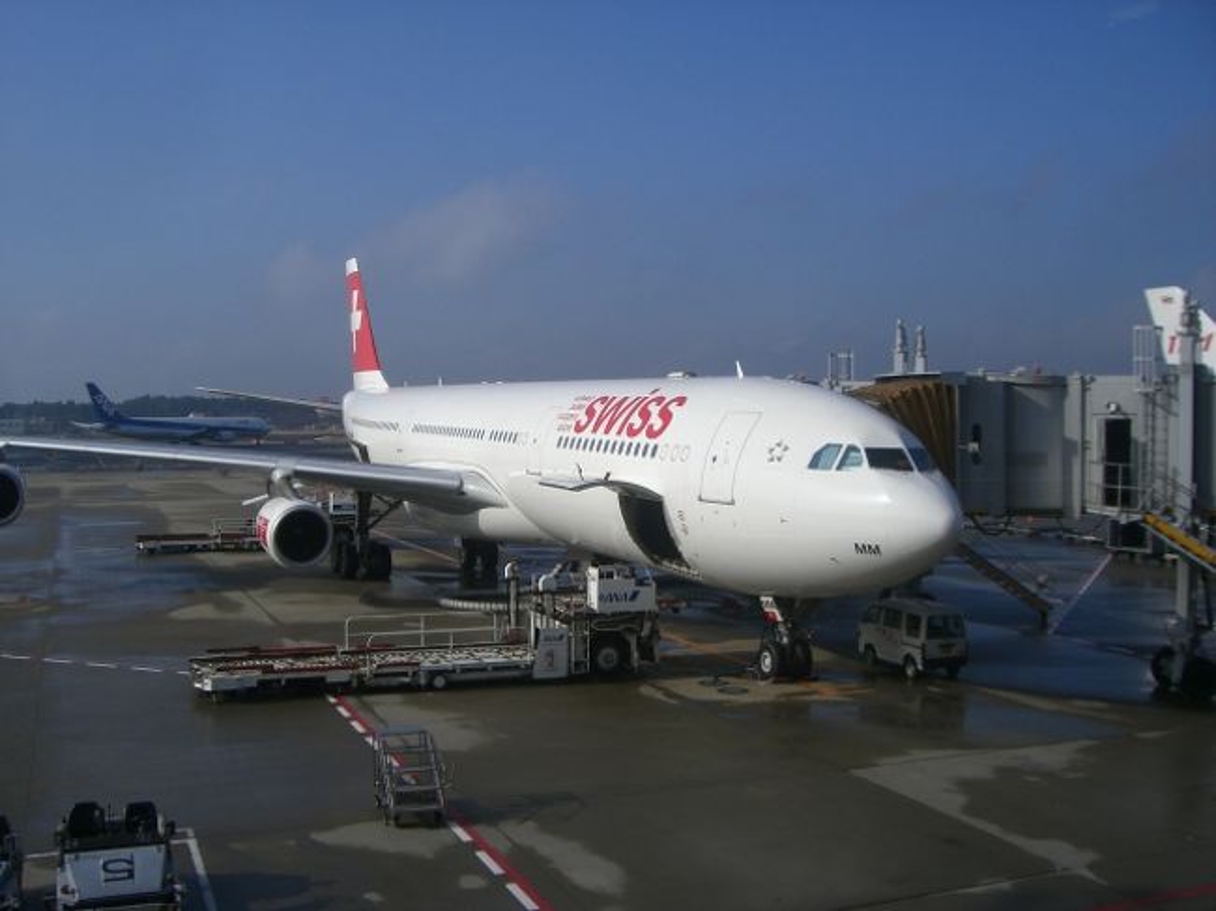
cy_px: 456
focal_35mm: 38
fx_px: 1334
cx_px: 608
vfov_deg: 37.7
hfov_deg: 49.0
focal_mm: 6.2
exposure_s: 1/400
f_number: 4.3
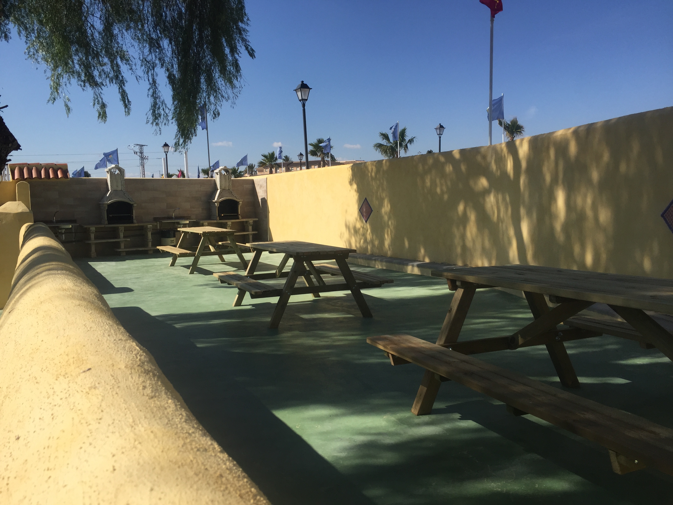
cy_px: 252
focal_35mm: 29
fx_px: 564
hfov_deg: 61.7
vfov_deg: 48.2
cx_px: 336
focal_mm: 4.15
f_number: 2.2
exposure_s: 1/2639
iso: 32
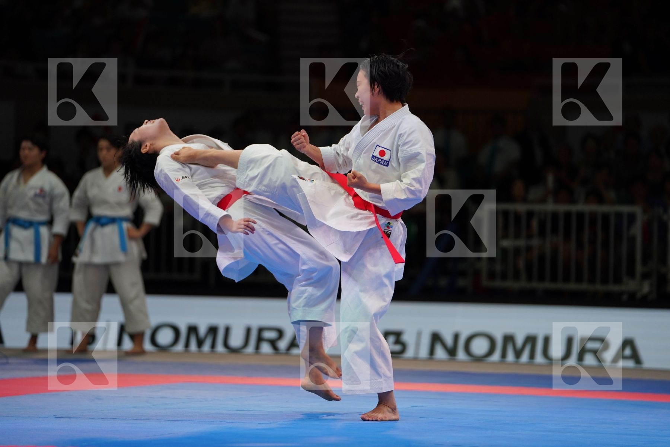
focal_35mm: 178
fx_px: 3313
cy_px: 224
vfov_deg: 7.7
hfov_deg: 11.5
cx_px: 335
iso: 640
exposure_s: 1/1000
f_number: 2.8
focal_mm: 178
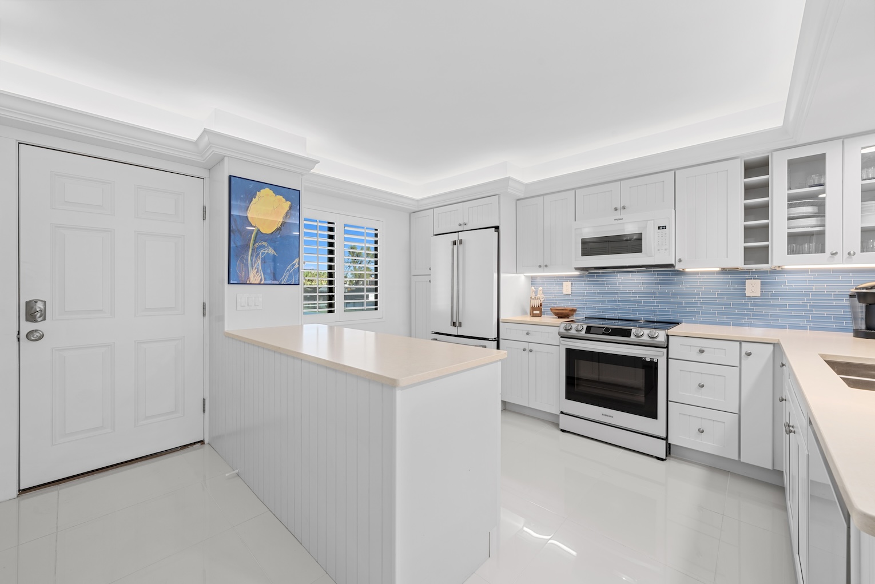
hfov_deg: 104.2
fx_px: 340
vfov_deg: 81.2
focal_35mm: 14
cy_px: 292
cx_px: 438
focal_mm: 14
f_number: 10
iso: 160
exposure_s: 1/1.25
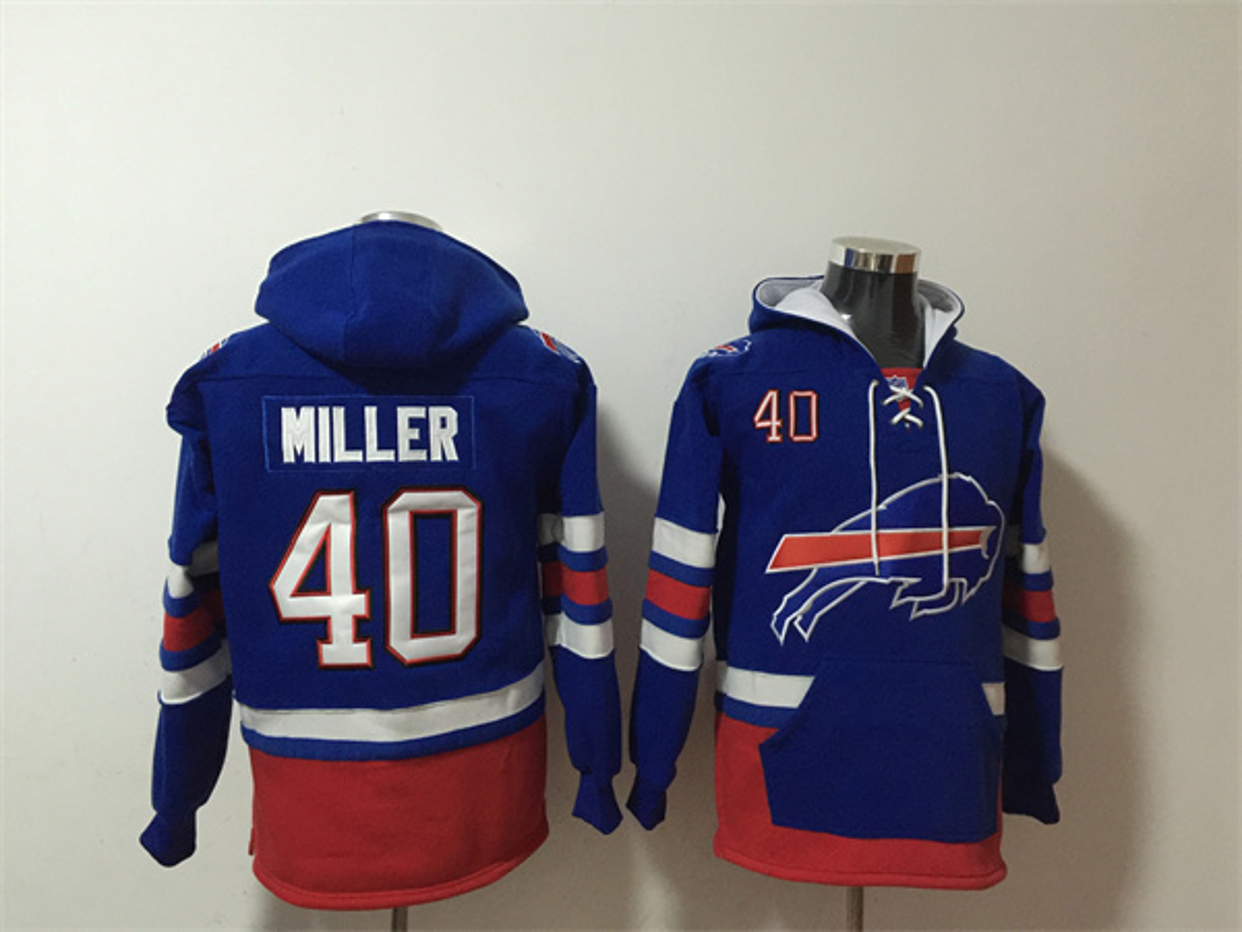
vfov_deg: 48.2
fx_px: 1041
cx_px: 621
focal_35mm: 29
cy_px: 466
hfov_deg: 61.7
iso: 200
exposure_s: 1/8
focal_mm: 4.15
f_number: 2.2
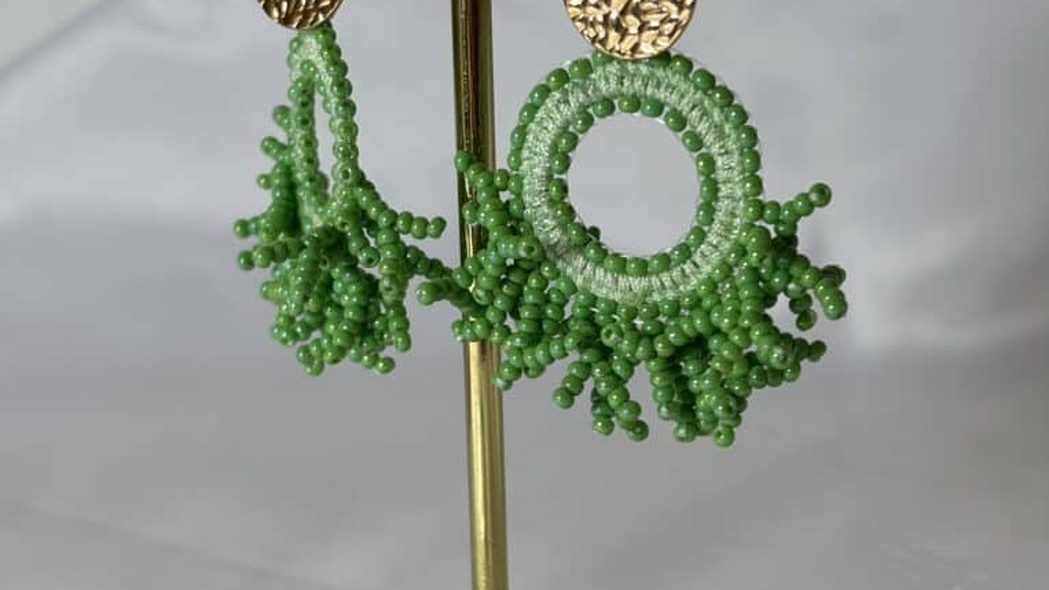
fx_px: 2114
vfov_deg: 15.8
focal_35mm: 76
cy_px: 422
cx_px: 527
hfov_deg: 27.9
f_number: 1.6
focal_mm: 5.96
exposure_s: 1/109
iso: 25
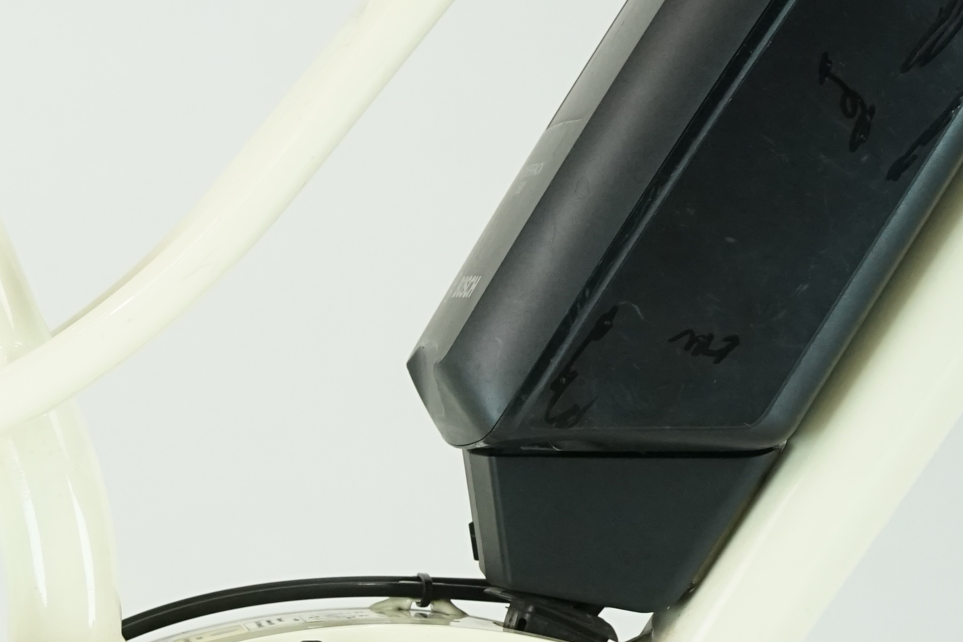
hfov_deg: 14.7
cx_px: -385
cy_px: 819
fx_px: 3531
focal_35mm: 132
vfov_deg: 10.2
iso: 1600
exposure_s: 1/200
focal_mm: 42
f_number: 6.3
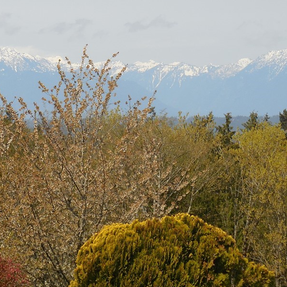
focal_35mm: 267
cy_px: 79
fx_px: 2505
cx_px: 102
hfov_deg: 6.6
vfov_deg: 6.6
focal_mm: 20.4
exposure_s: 1/640
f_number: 5.1
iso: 125
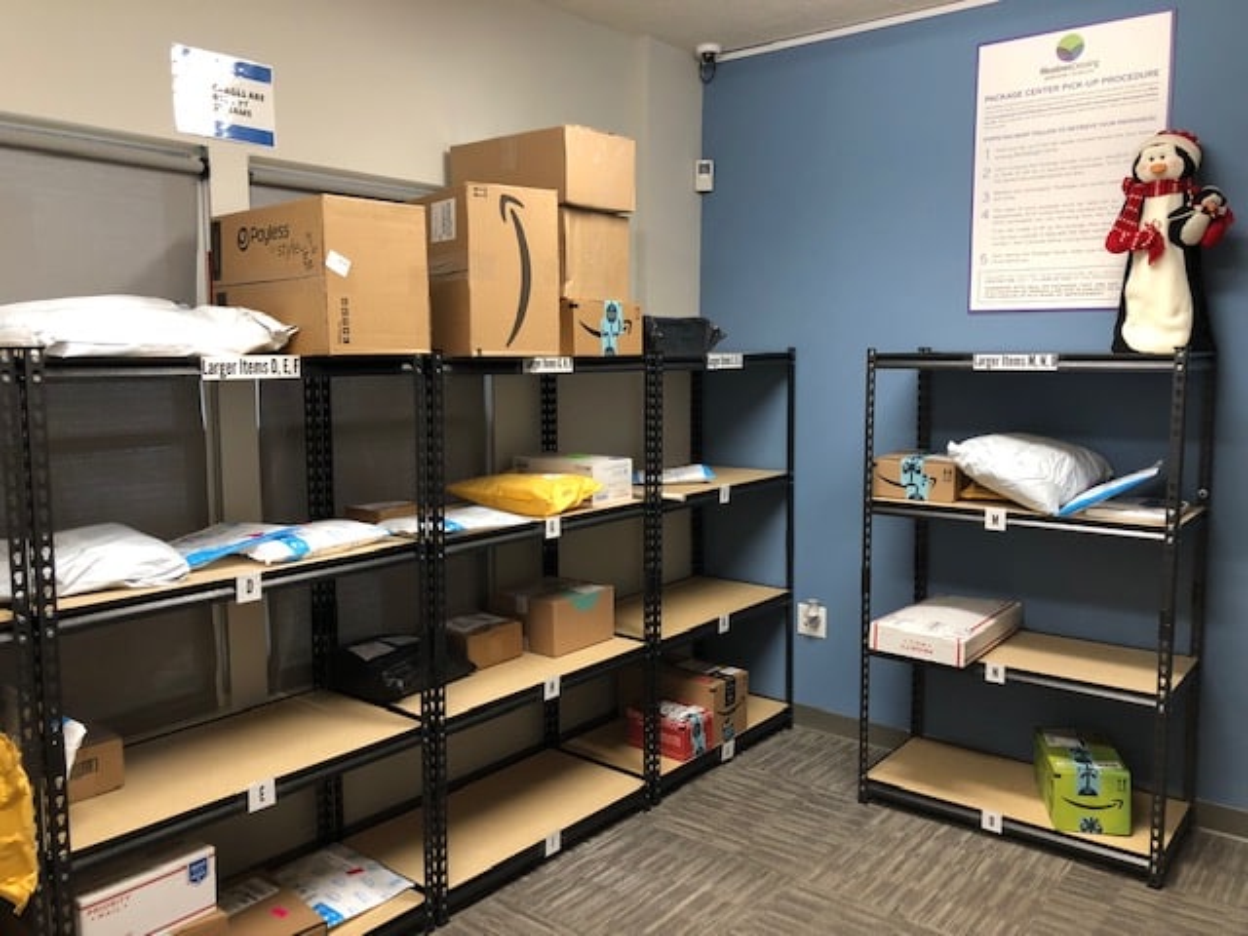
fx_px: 1009
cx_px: 624
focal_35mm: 28
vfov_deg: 49.7
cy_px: 468
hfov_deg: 63.4
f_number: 1.8
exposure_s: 1/15
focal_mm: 3.99
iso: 50
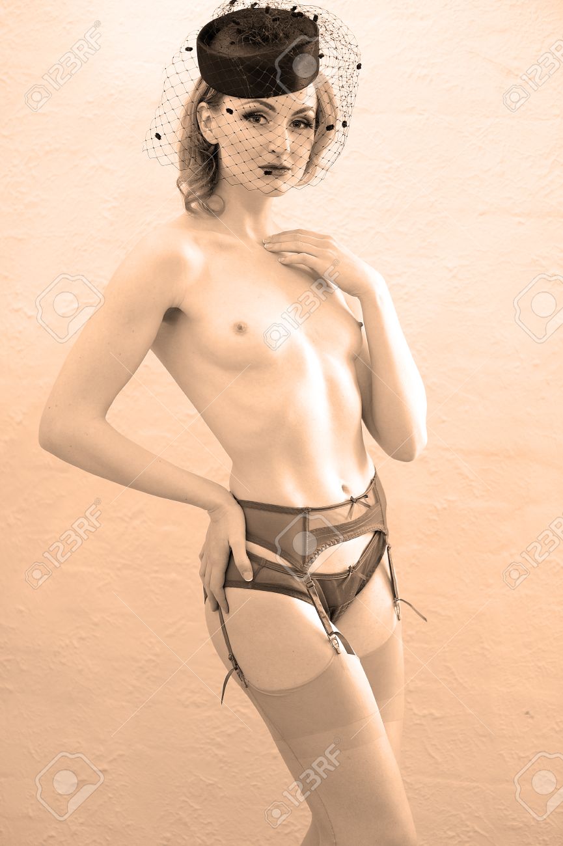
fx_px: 2466
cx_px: 282
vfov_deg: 19.5
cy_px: 423
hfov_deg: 13.0
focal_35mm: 105
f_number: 2.8
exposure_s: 1/20
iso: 400
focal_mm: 105
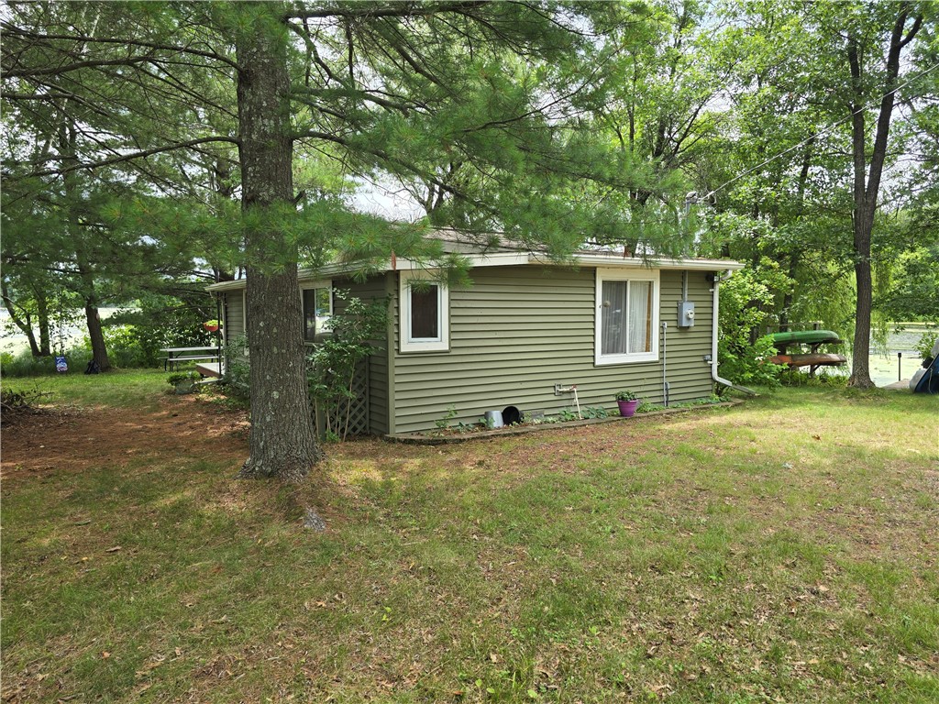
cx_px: 470
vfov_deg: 58.9
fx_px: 624
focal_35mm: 23
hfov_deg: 73.9
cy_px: 352
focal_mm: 6.3
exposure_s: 1/180
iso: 16
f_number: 1.7
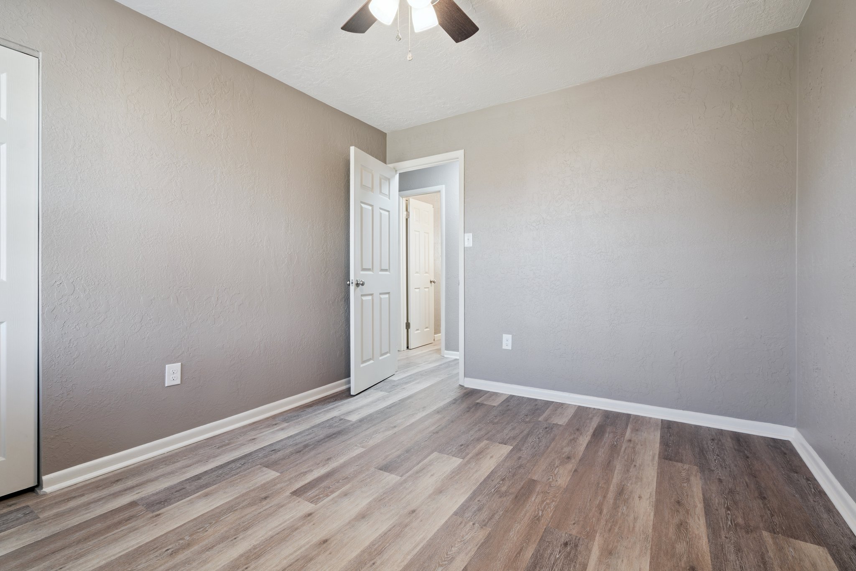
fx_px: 380
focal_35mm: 16
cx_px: 428
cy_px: 286
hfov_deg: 96.7
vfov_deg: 73.8
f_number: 7.1
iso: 200
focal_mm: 16
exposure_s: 1/10
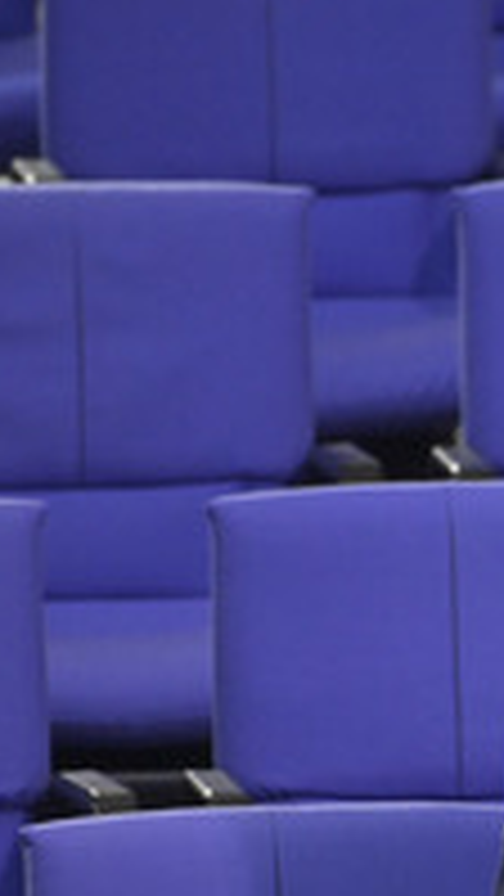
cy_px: 491
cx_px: 812
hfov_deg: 1.0
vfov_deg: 1.8
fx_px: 28213
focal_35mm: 1188
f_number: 5.6
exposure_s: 1/500
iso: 8000
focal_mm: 500
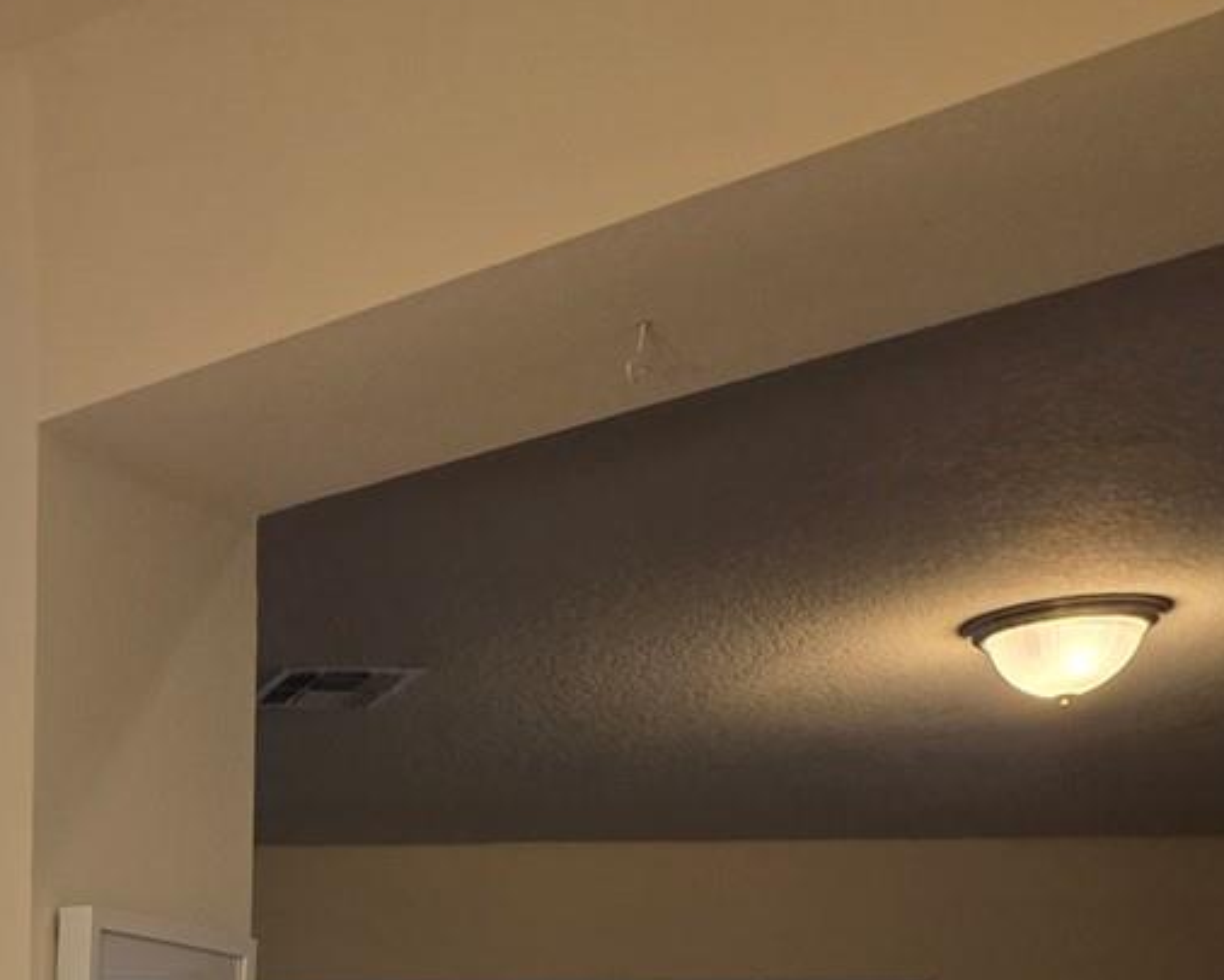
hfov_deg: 21.9
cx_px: -643
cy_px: 1411
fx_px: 2573
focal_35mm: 71
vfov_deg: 19.2
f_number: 1.7
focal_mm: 6.25
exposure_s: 1/120
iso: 160
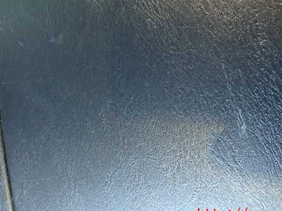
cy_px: 75
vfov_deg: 40.3
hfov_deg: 52.6
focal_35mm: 35
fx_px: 285
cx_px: 149
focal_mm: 4.5
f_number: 2
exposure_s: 1/30
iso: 320
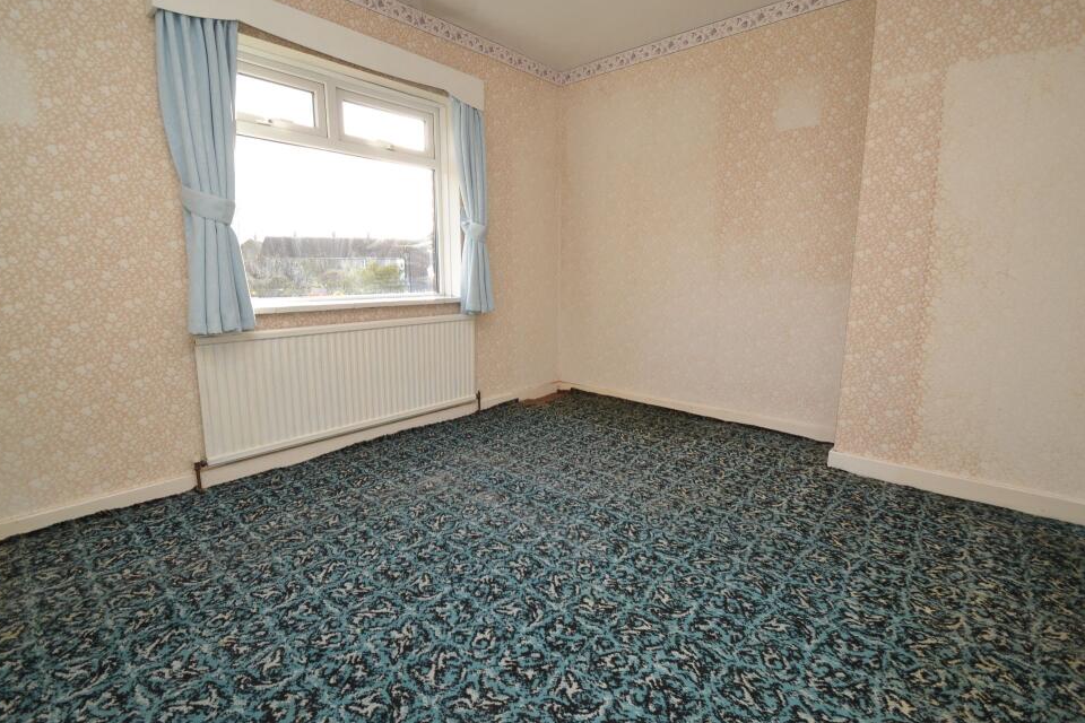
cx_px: 526
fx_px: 482
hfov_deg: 96.7
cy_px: 350
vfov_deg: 73.7
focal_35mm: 16
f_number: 5.6
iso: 360
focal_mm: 10
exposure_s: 1/125
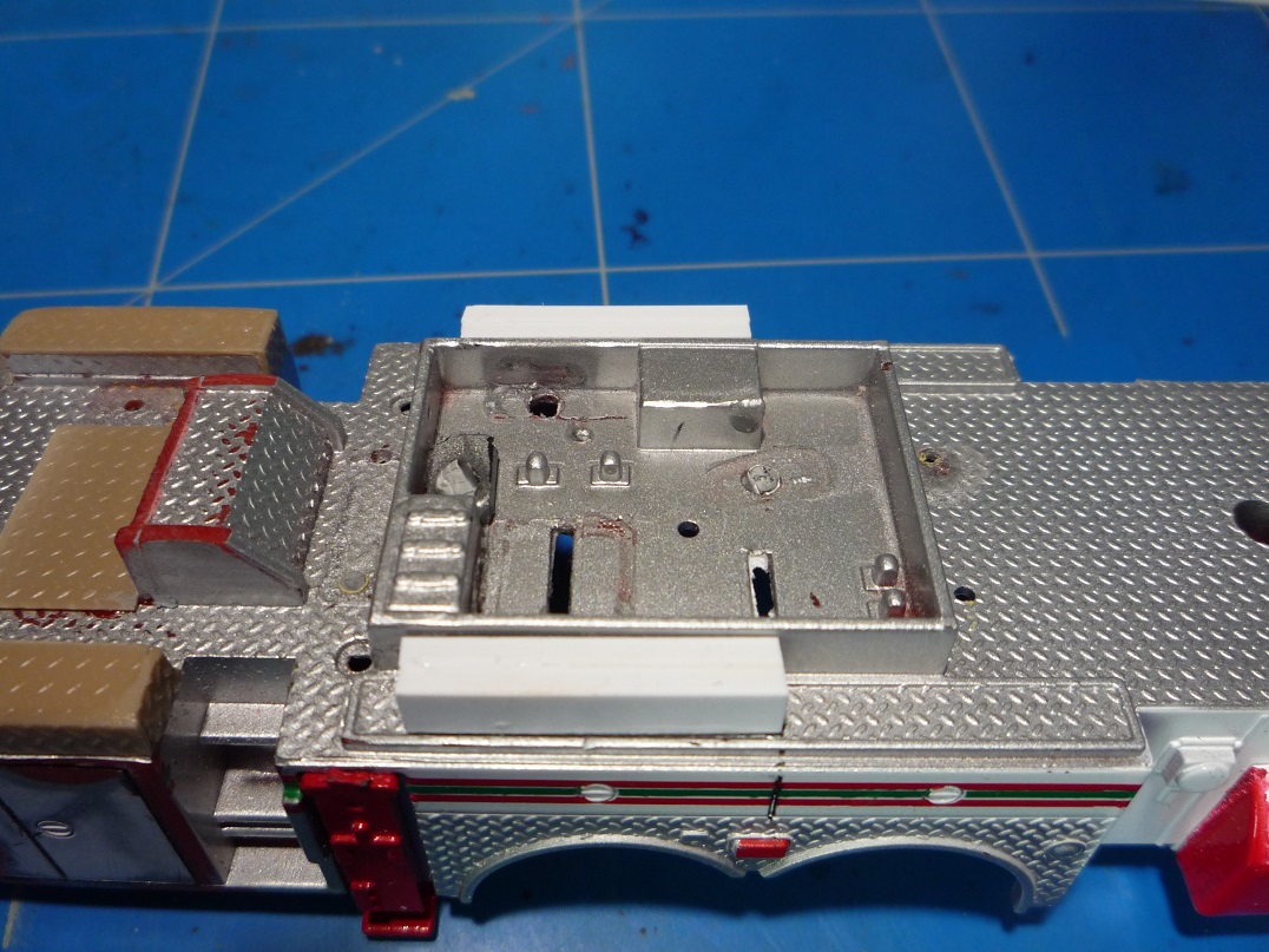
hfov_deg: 60.0
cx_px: 634
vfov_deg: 46.8
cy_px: 476
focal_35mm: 30
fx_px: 1100
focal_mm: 5.2
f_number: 3.3
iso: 160
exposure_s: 1/30
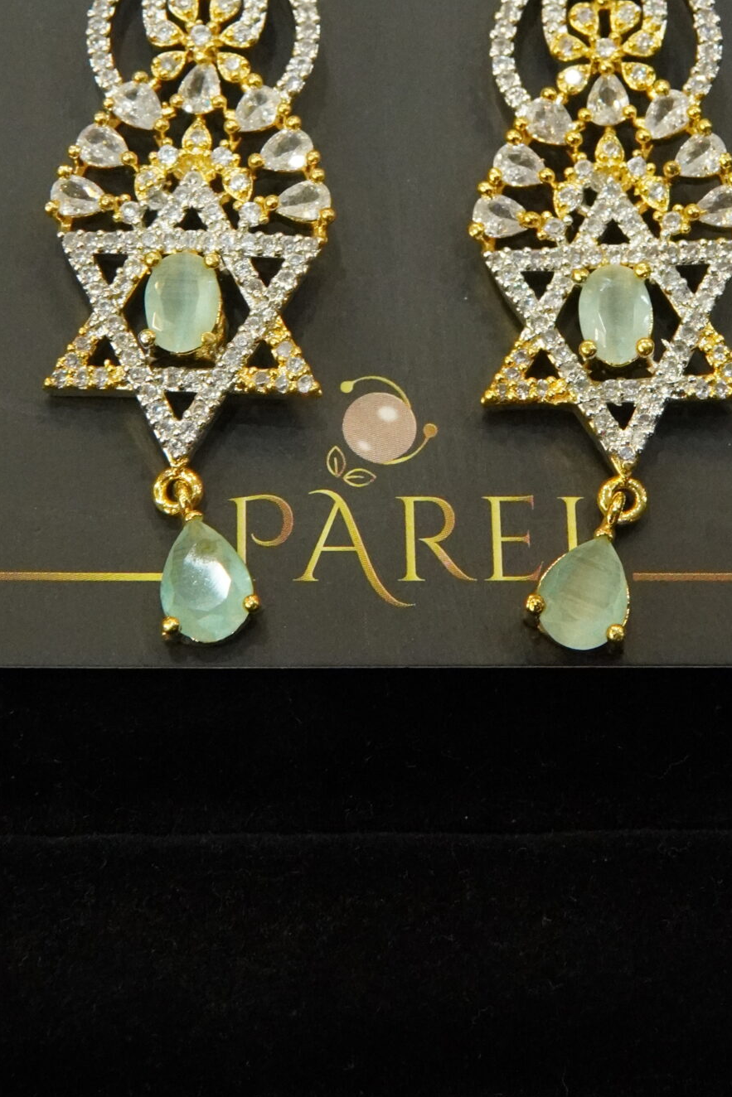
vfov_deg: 23.0
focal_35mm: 87
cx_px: 465
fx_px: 2653
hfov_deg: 15.7
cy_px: 205
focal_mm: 30
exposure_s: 1/80
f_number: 9
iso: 6400
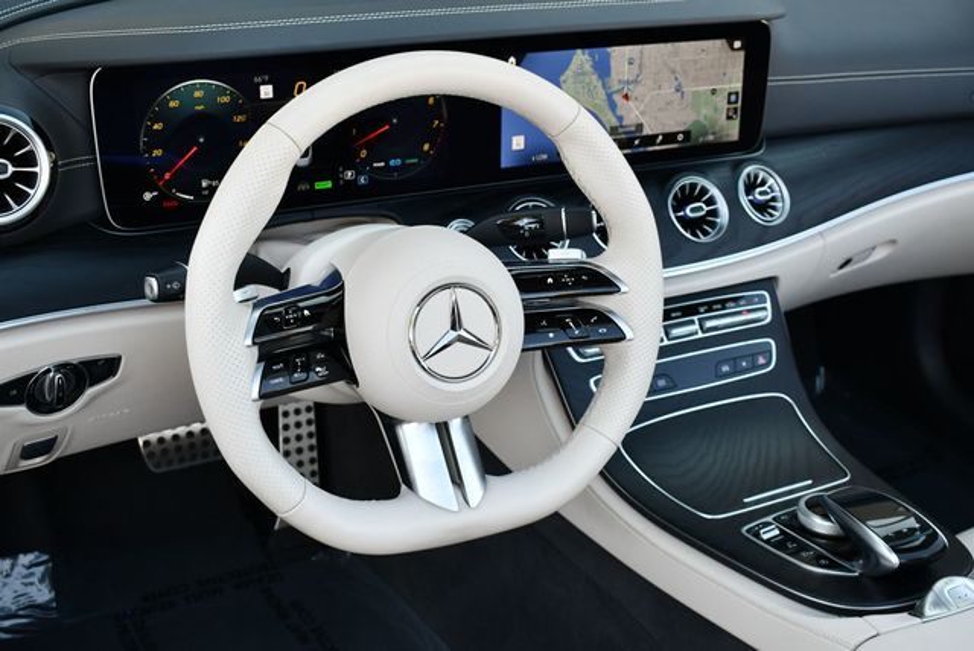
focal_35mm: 48
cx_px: 487
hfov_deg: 41.1
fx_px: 1300
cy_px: 326
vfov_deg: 28.1
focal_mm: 24
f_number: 4.5
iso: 400
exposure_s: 1/250
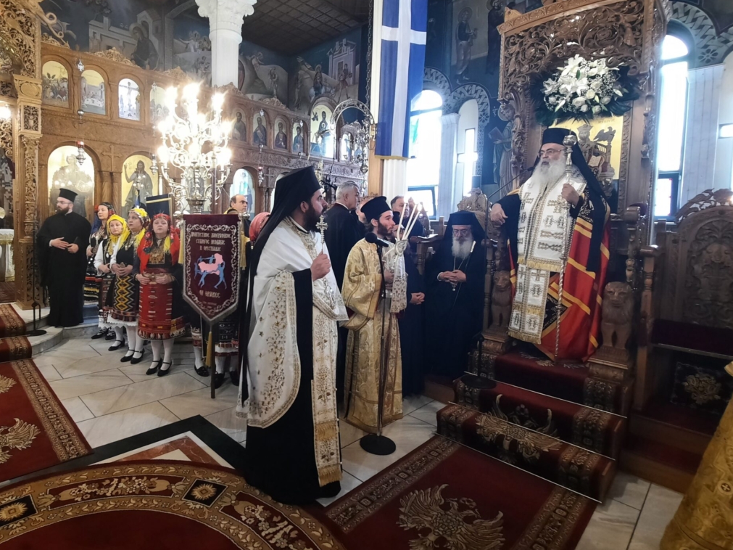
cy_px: 249
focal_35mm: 18
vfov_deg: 71.4
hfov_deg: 86.5
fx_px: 381
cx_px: 287
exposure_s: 1/25
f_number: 2.2
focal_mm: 1.74
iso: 250
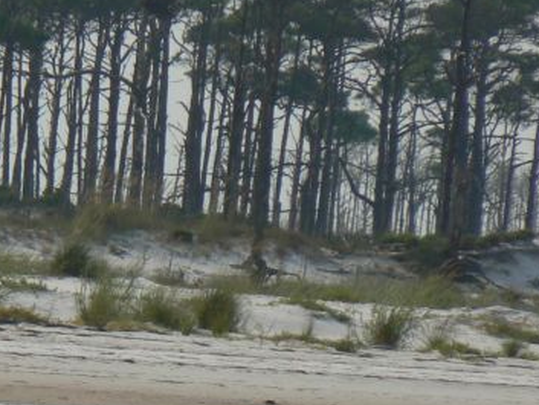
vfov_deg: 1.5
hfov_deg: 2.0
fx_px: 15233
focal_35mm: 978
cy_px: 393
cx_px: -40
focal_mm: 72
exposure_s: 1/640
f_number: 8
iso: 80
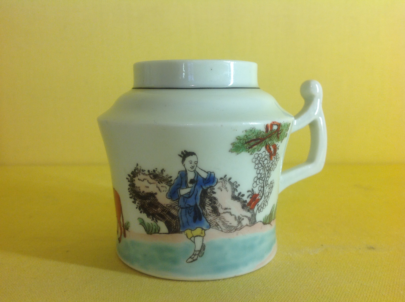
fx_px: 409
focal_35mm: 35
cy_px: 151
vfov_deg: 40.6
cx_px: 202
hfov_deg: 52.7
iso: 64
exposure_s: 1/50
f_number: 2.4
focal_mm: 4.28
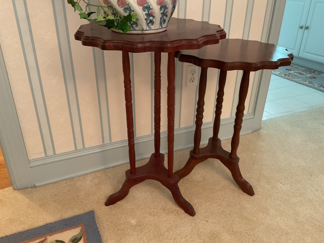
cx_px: 162
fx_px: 271
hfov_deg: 61.7
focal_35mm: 29
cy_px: 122
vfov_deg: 48.2
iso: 320
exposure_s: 1/40
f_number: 1.8
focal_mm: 3
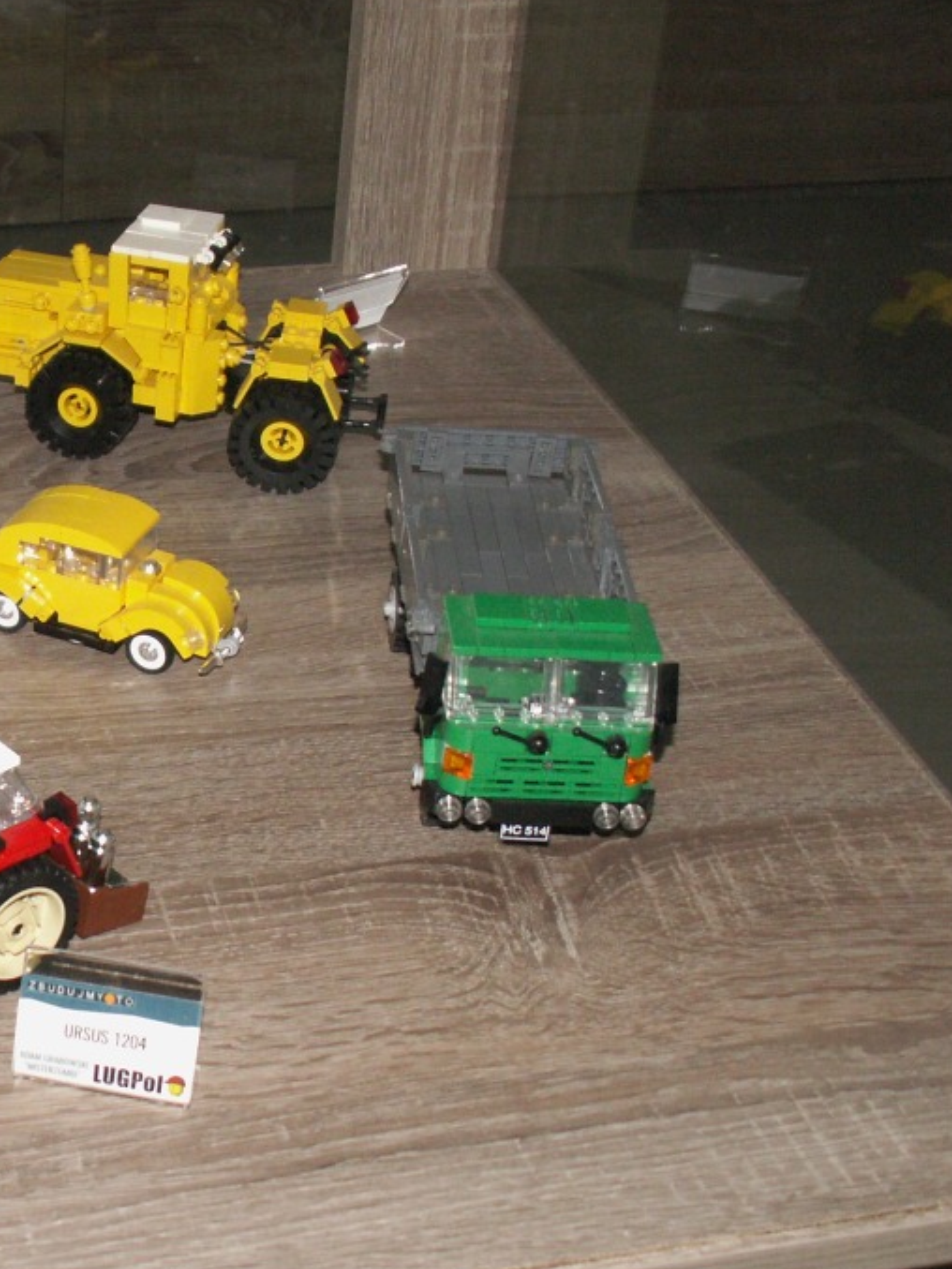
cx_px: -32
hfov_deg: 22.6
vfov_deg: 31.1
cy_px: 761
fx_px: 2273
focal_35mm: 62
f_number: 2.8
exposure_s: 1/125
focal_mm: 5.86
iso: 160
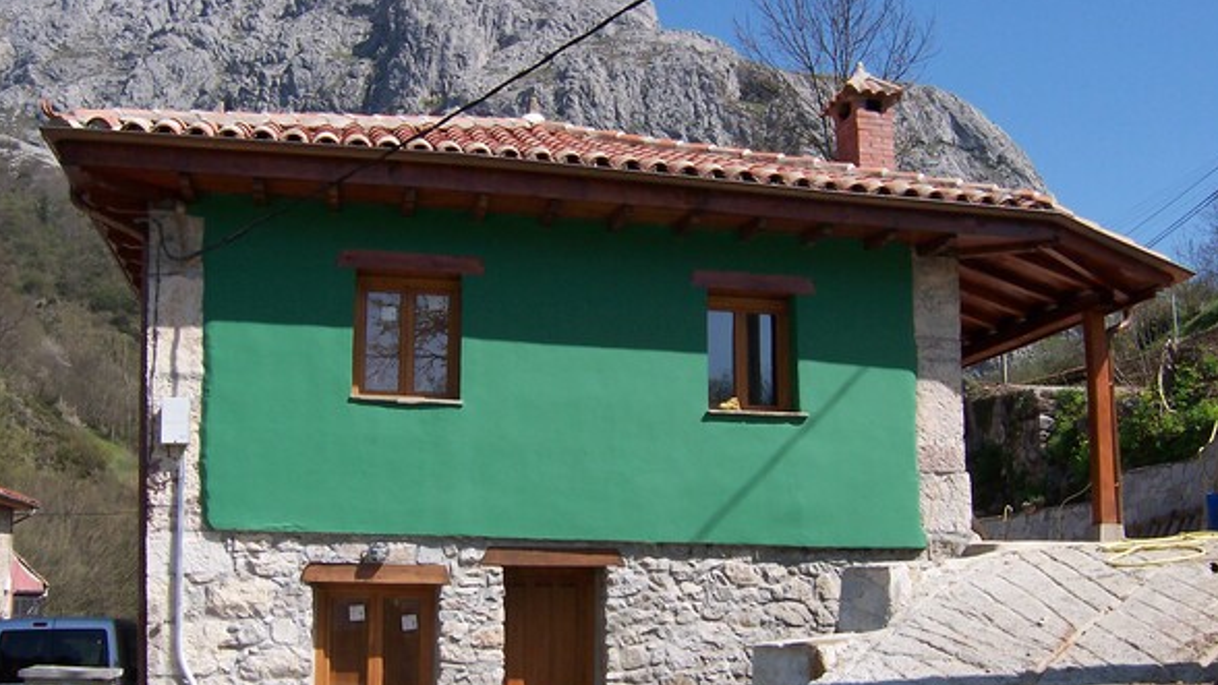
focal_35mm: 40
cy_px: 385
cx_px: 609
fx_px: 1292
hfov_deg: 50.5
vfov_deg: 29.7
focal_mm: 5.6
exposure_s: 1/500
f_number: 5.6
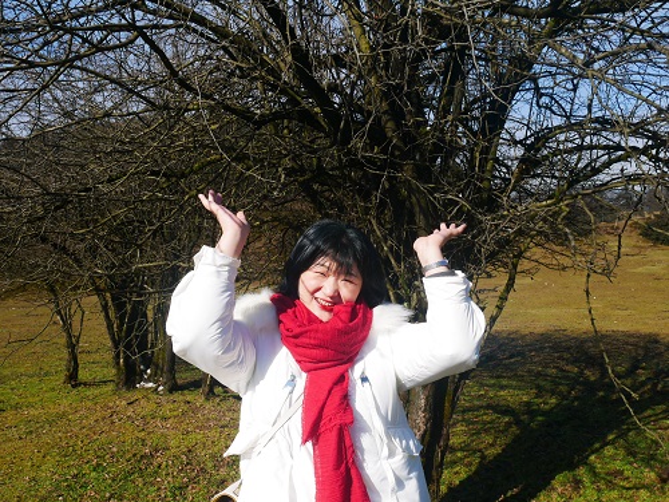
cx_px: 334
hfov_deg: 56.8
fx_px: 618
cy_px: 251
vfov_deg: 44.2
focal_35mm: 32
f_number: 9
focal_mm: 16
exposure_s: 1/500
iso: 200
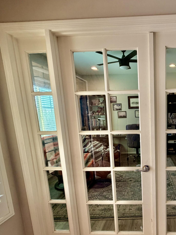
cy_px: 141
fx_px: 156
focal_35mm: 23
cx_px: 149
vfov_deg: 73.1
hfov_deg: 53.5
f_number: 2.2
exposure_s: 1/120
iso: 250
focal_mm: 2.22
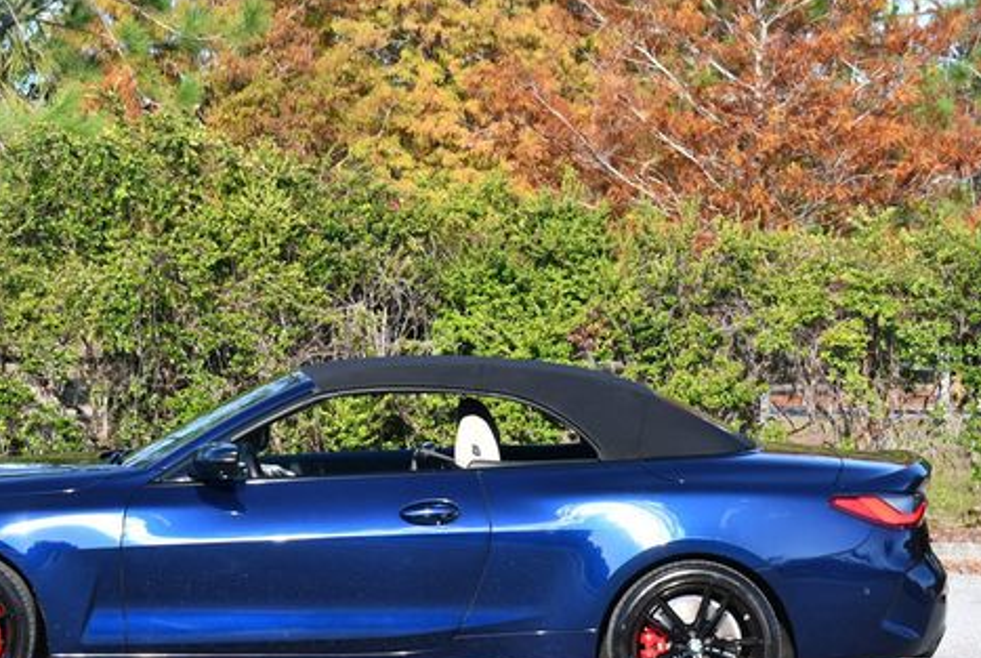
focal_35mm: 126
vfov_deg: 10.9
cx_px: 366
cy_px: 397
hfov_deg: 16.2
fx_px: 3439
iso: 200
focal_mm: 46
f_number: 6.3
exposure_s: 1/250
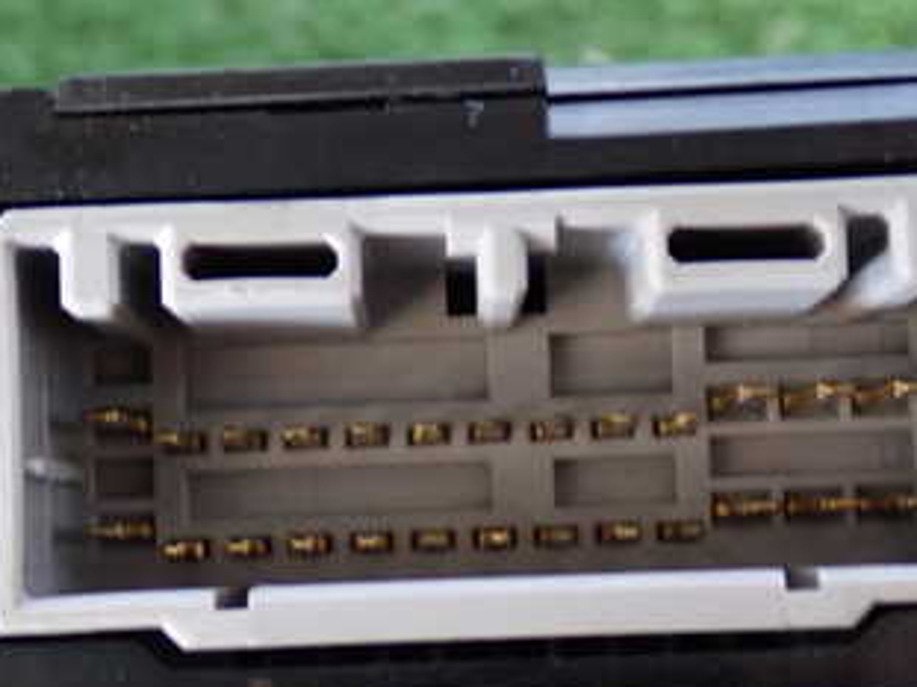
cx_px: 401
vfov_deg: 17.3
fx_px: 2251
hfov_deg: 23.0
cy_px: 472
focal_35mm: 85
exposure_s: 1/20
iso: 800
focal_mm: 7.84
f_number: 2.9
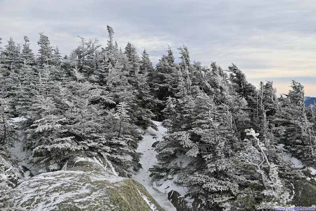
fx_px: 316
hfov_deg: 53.1
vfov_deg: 36.9
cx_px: 158
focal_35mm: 36
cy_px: 106
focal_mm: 36
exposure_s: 1/400
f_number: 5
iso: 100
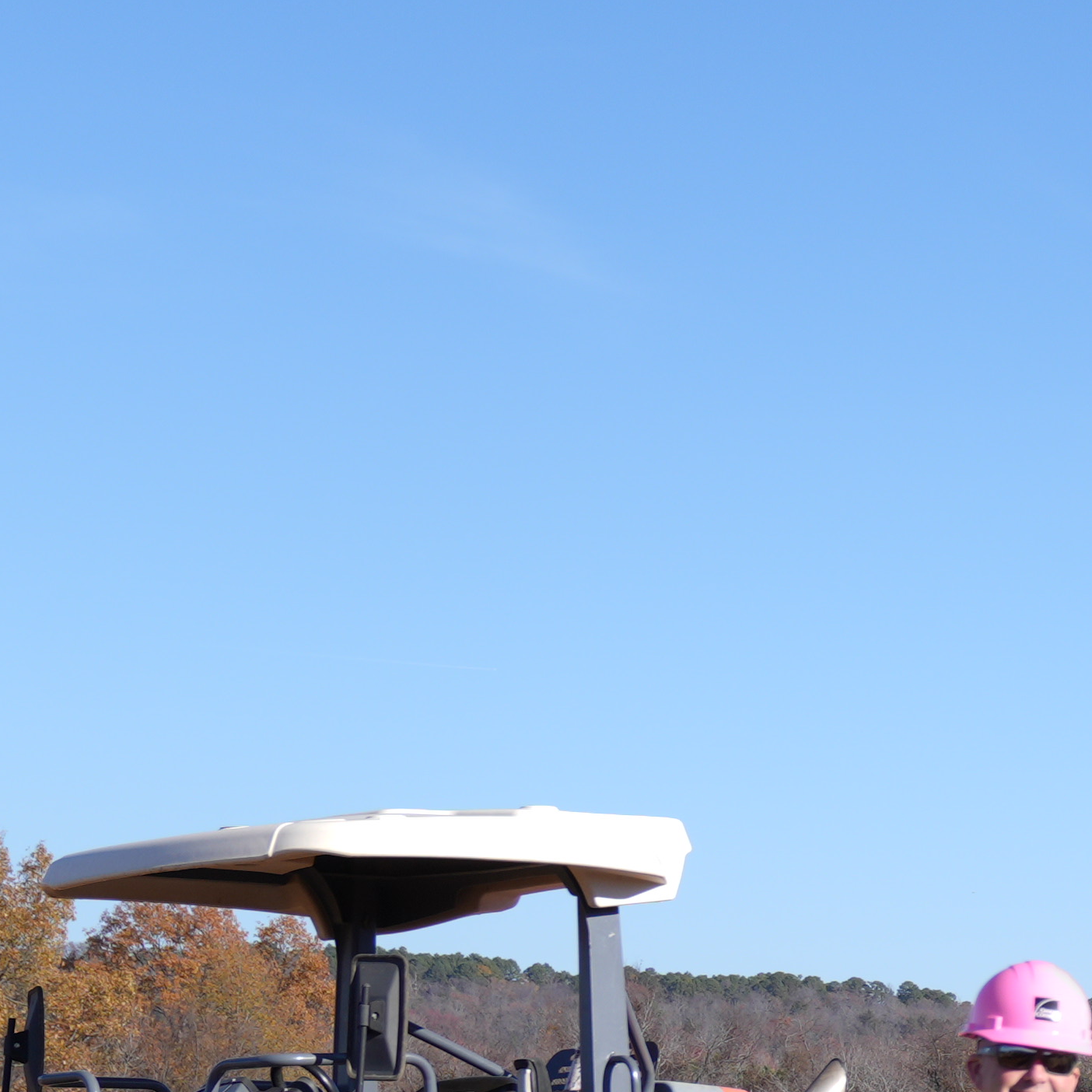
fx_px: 4390
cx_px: 2246
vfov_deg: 14.0
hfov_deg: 12.4
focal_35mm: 123
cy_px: 994
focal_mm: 29
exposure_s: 1/800
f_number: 3.5
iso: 80
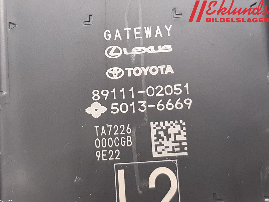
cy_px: 101
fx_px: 202
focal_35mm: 26
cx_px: 134
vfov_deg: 53.1
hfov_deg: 67.3
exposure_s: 1/25
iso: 250
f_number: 1.7
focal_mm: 3.93
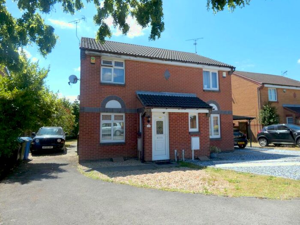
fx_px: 173
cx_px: 150
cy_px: 112
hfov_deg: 81.7
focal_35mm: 20
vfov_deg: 66.0
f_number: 2.8
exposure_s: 1/800
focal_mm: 3.6
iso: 80
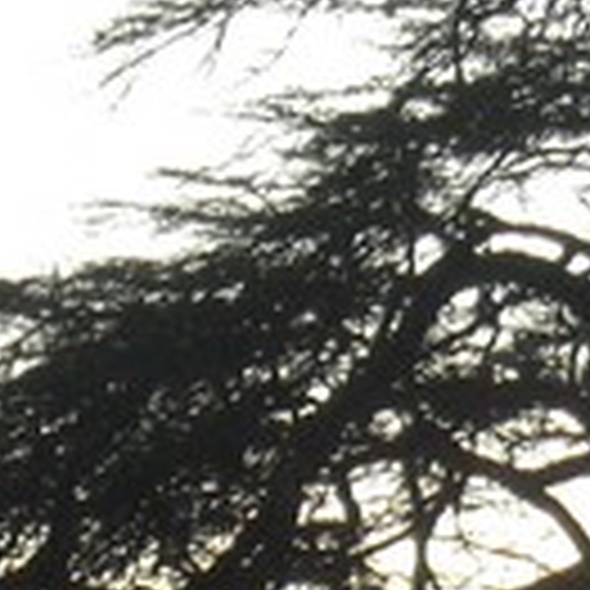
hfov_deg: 3.1
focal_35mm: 566
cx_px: 1288
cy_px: 1189
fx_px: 10914
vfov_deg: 3.1
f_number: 4.7
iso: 322
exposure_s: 1/218
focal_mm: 17.1
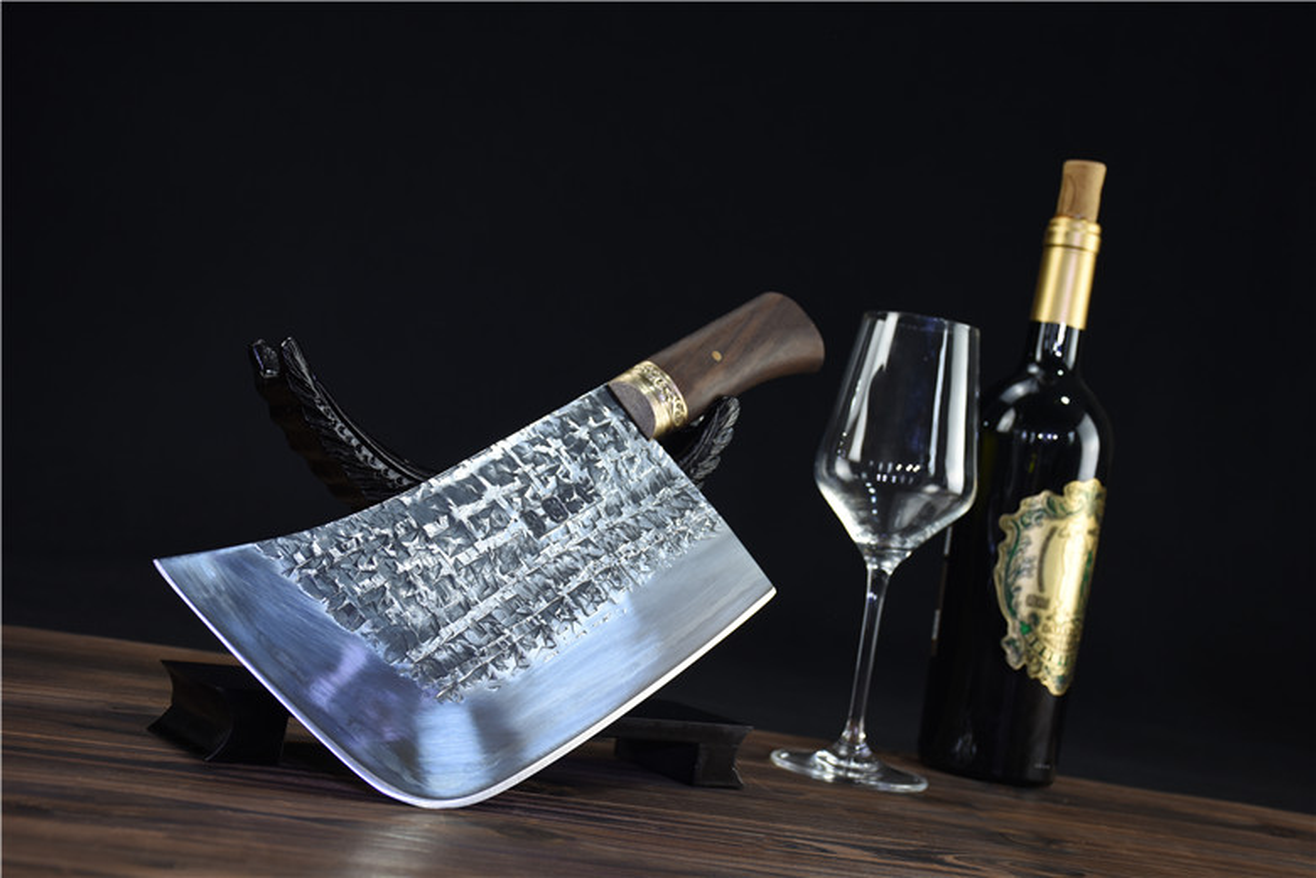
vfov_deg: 26.5
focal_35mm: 51
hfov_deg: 38.9
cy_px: 439
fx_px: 1864
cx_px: 658
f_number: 5.6
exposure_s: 1/20
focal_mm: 34
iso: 100
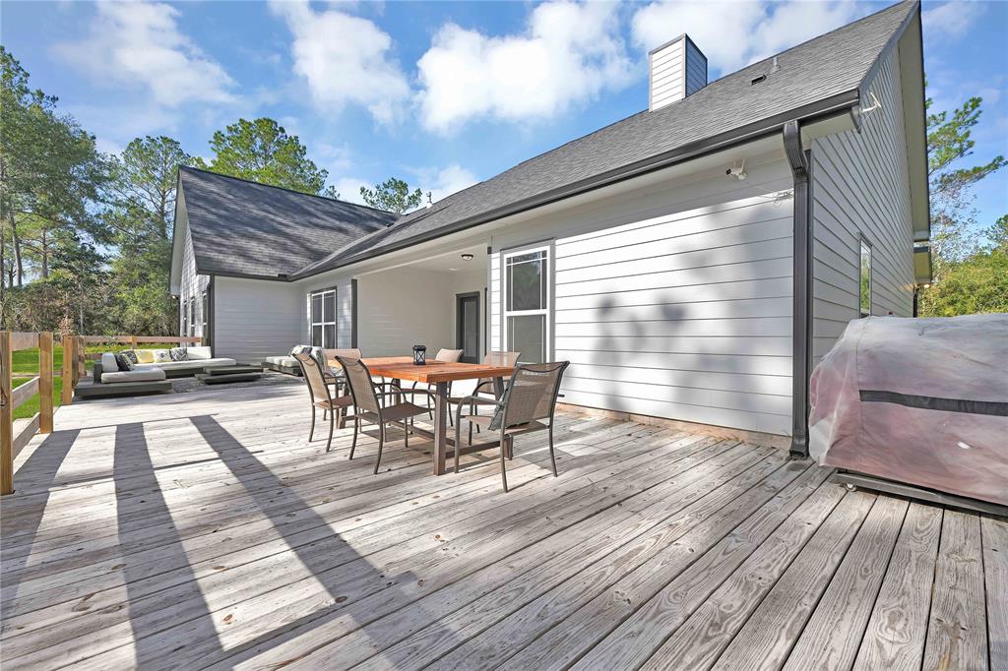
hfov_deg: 104.3
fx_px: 392
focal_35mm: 14
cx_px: 504
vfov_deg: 81.2
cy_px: 336
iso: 100
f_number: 8
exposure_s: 1/250
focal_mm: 14
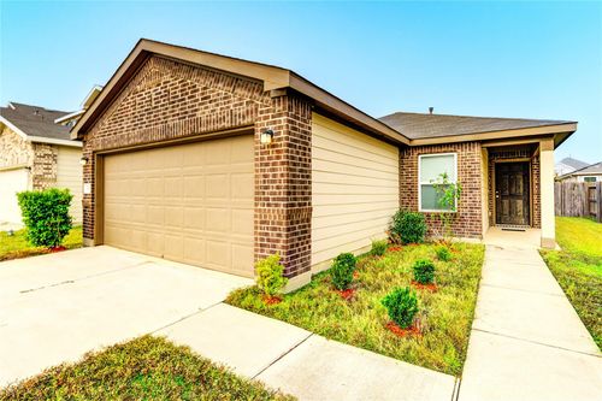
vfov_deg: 77.3
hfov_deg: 100.4
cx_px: 301
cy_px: 200
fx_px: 251
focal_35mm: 15
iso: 800
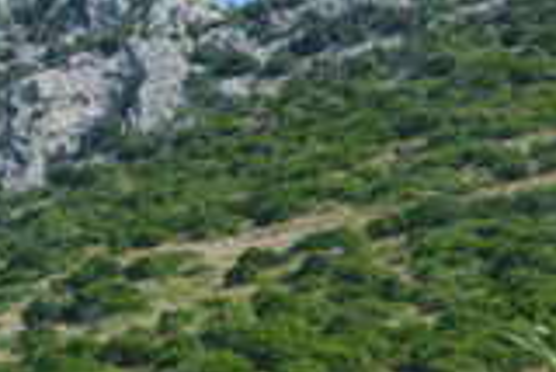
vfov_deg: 4.5
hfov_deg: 6.5
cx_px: -768
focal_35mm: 300
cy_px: 730
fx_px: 4637
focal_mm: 40
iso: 400
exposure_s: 1/250
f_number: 10
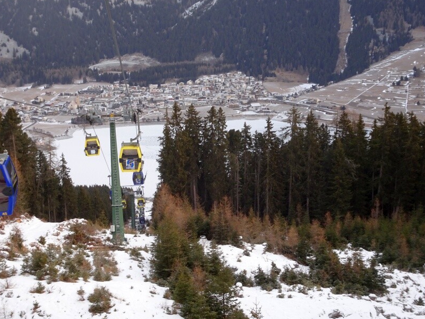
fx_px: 675
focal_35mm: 55
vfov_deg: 26.5
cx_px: 214
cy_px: 164
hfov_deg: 35.0
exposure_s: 1/50
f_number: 4
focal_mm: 7.3
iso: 80
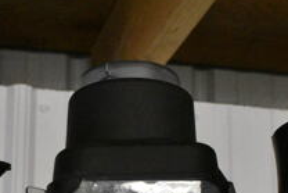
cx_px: 123
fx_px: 777
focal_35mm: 97
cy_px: 253
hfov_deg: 21.0
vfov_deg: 13.6
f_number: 7.1
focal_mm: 22
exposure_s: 1/320
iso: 6400
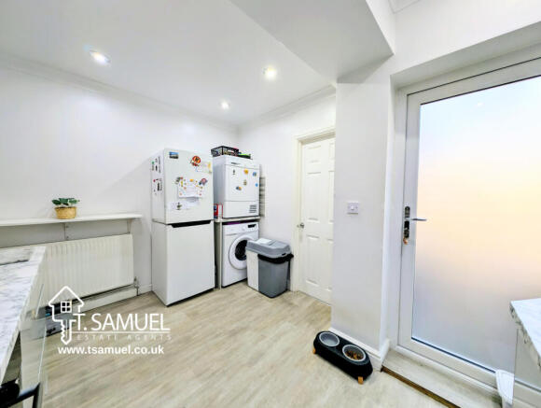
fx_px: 188
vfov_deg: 94.7
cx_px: 270
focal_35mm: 12
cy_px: 204
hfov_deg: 110.4
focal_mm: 2.23
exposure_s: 1/27.4
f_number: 1.95
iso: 39
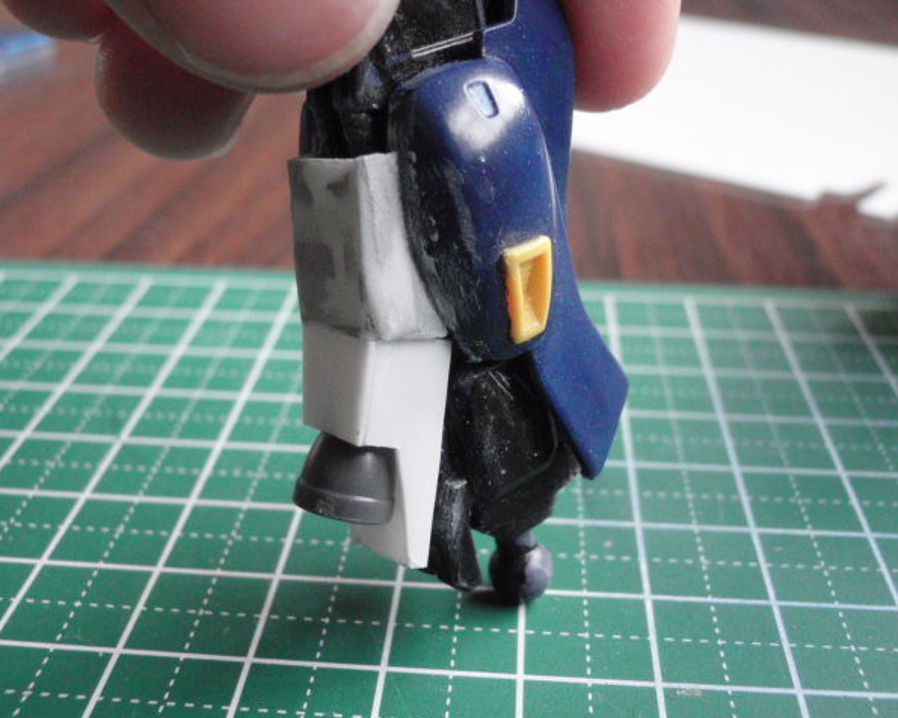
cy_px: 361
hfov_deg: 43.8
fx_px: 1116
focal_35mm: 42
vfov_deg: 35.7
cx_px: 417
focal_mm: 7.25
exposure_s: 1/125
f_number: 3.9
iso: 800
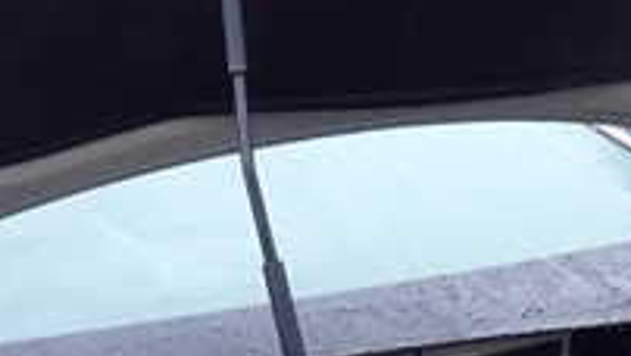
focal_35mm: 97
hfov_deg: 22.0
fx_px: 1624
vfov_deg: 11.8
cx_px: 359
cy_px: -234
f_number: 2.3
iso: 200
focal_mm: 5.4
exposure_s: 1/50
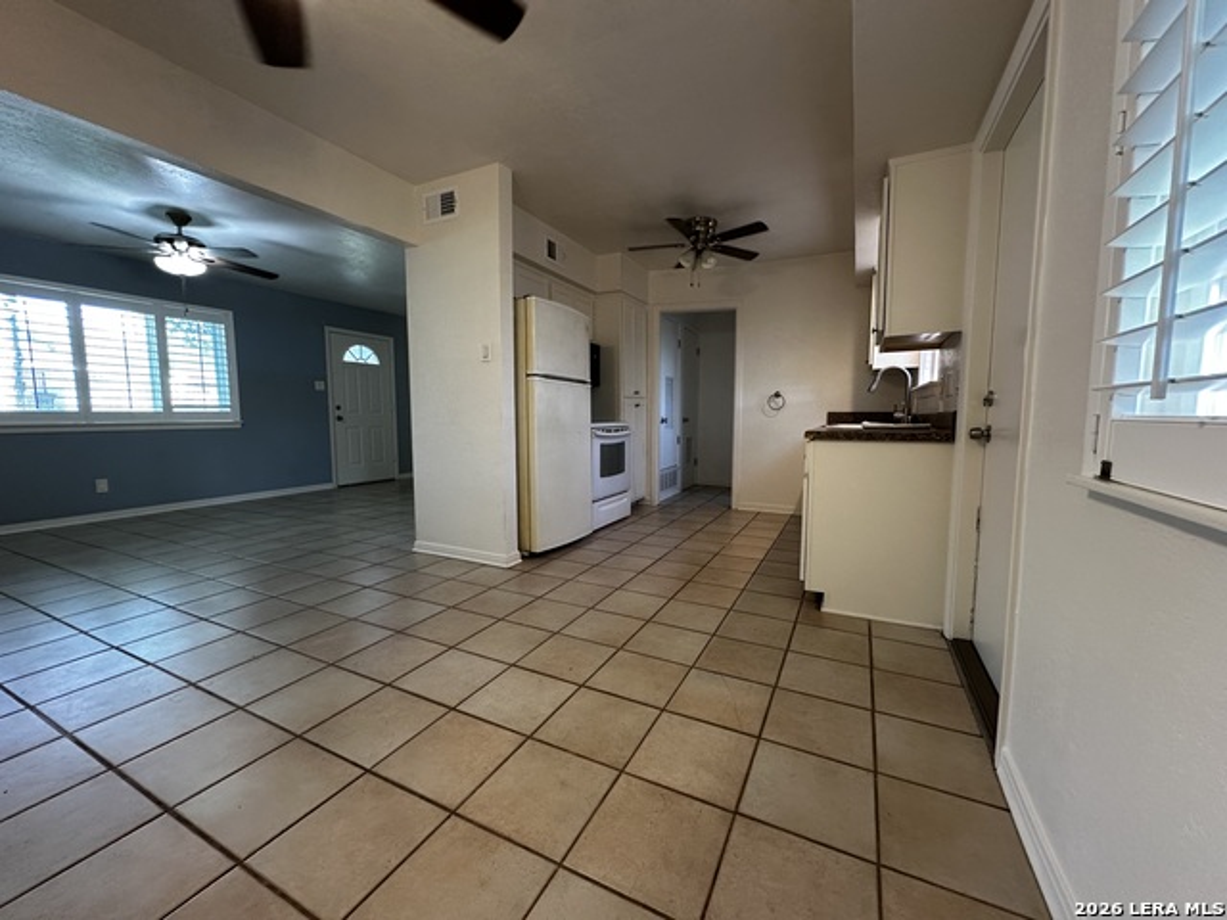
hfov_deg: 102.1
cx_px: 614
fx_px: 496
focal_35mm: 14
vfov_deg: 85.7
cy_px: 460
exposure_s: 1/60
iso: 200
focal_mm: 2.22
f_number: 2.2
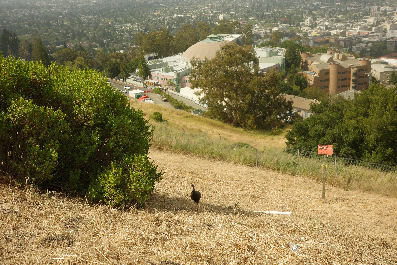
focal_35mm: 40
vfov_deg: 33.4
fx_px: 441
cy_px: 132
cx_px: 198
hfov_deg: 48.5
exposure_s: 1/640
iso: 200
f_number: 5.6
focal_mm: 26
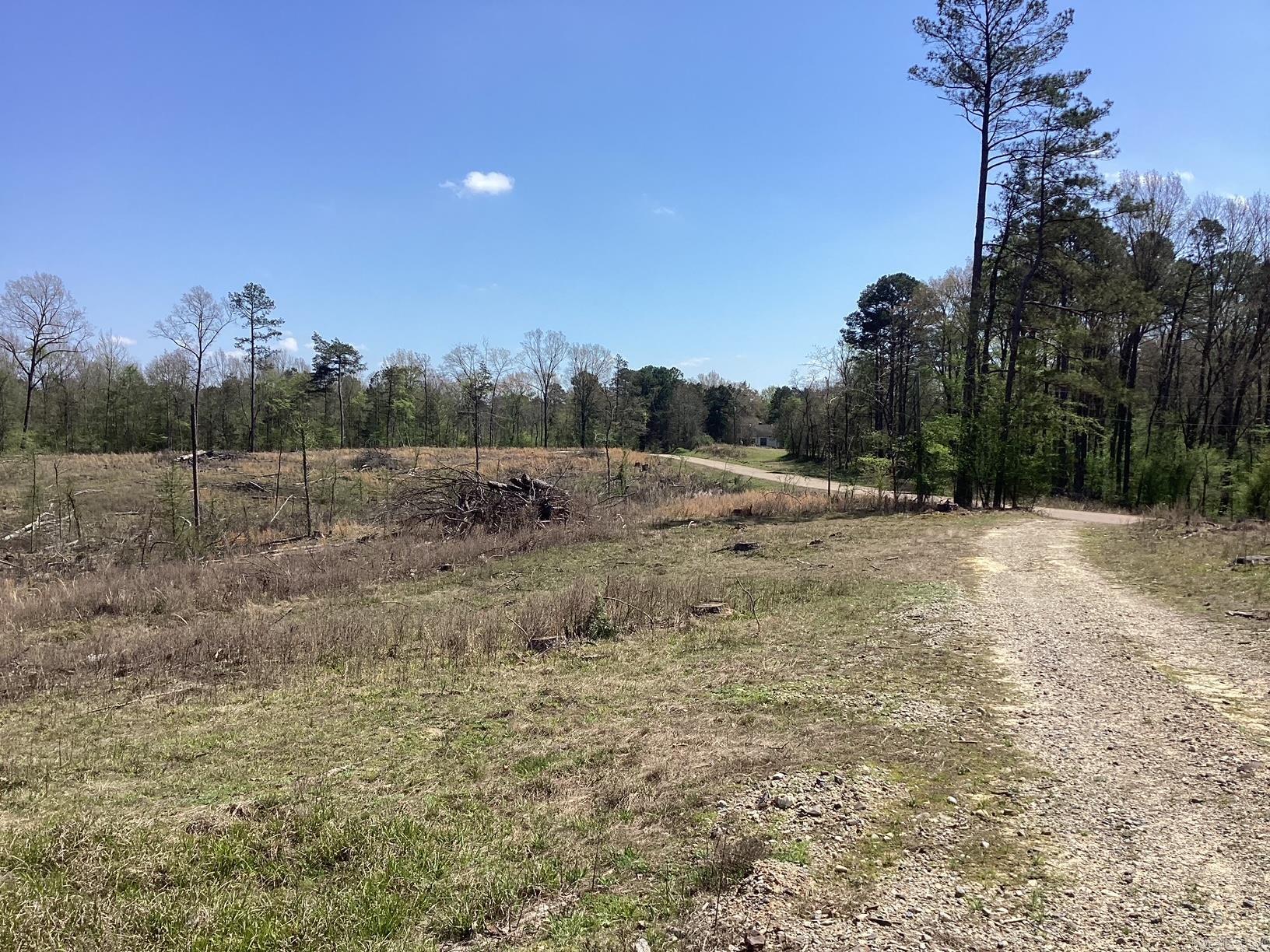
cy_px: 476
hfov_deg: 58.4
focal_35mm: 31
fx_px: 1137
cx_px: 635
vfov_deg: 45.4
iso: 25
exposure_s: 1/1481
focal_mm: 3.3
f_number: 2.4
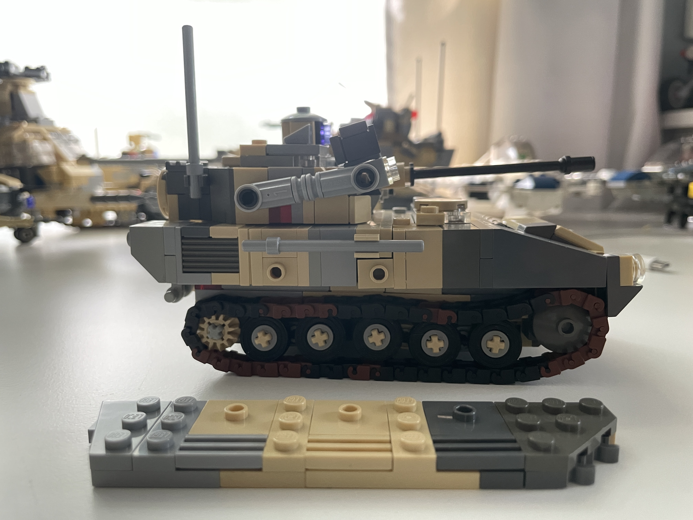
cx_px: 346
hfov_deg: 67.3
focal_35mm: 26
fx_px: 521
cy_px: 260
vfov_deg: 53.1
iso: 400
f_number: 1.6
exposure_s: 1/60
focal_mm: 4.2
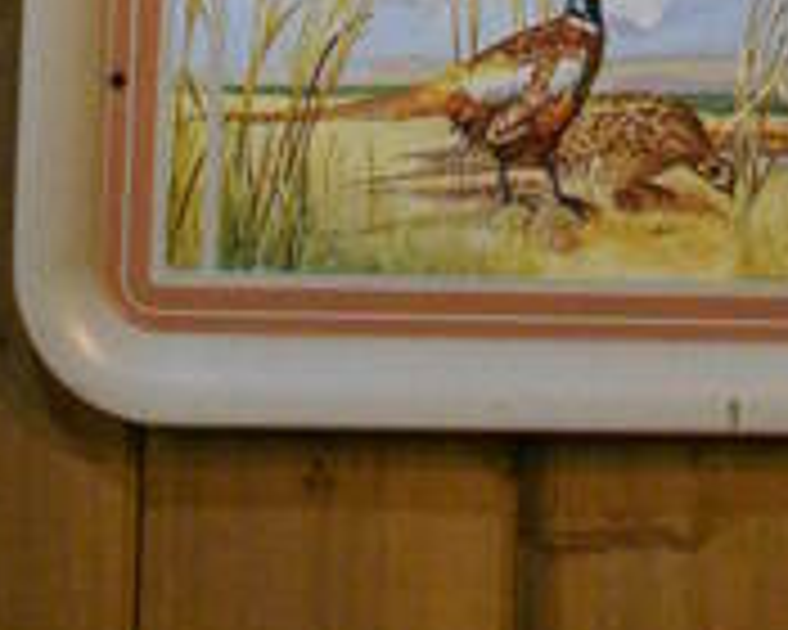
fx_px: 5481
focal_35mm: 235
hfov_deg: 8.2
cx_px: 702
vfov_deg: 6.1
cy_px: -1280
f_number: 4.5
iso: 5600
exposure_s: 1/125
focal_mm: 32
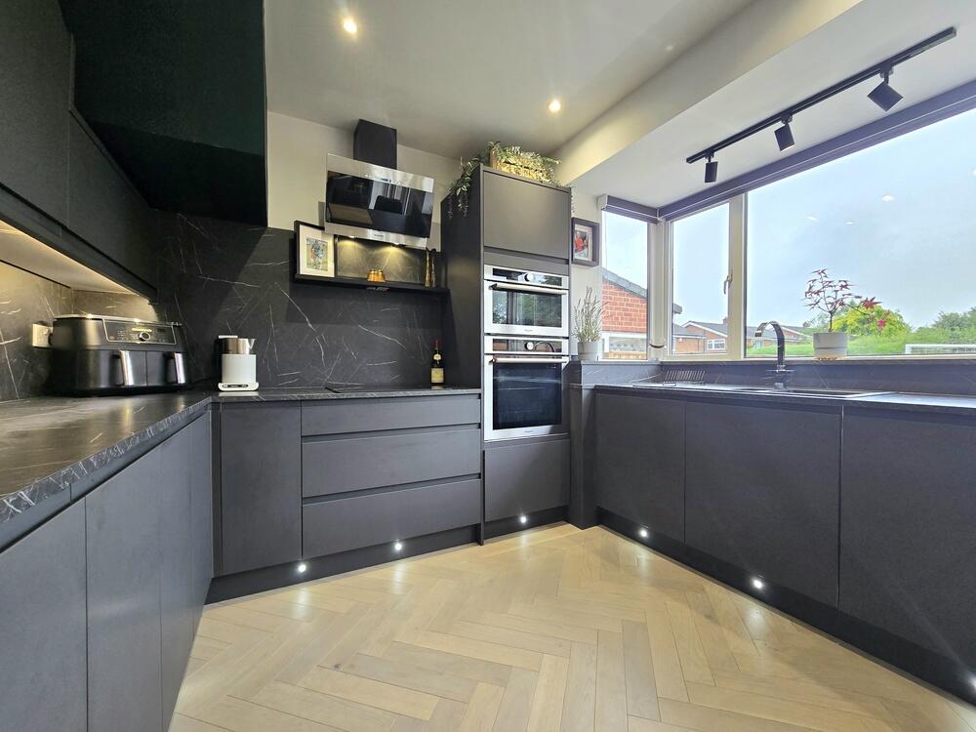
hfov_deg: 106.2
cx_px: 488
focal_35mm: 13
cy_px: 366
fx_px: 367
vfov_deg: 89.9
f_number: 2.2
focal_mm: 2.2
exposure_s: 1/50.3
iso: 125
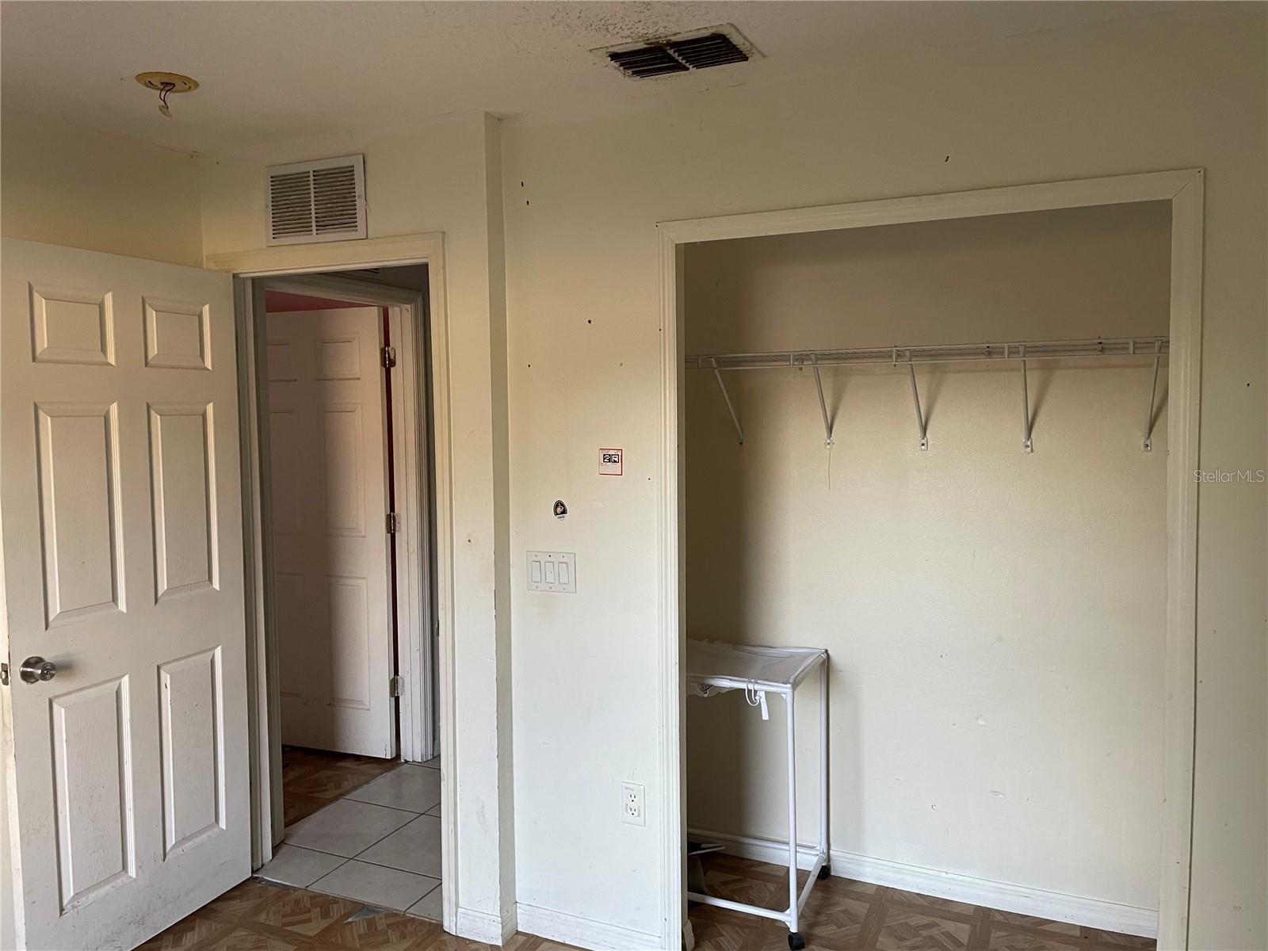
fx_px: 952
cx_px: 634
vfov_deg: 53.1
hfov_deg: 67.3
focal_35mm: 26
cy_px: 476
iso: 125
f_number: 1.6
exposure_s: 1/68
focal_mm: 4.2
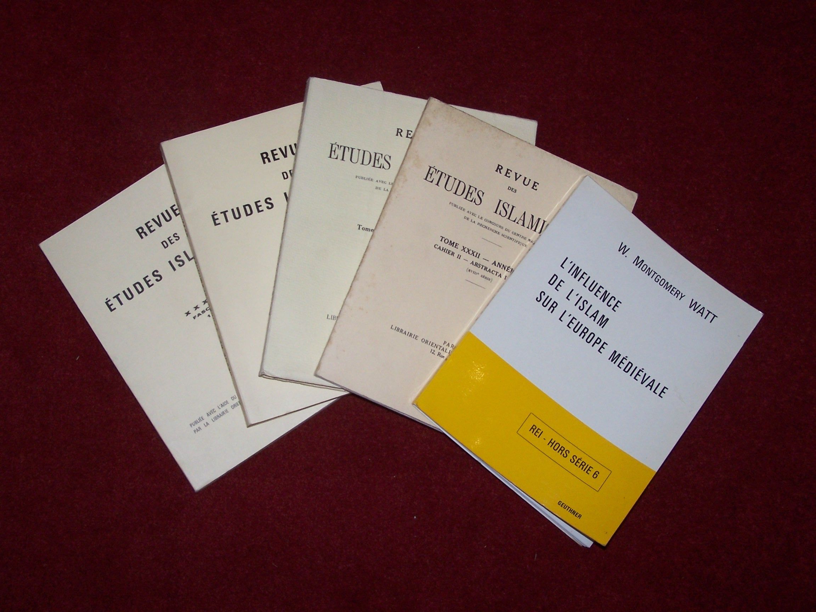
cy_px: 306
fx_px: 1320
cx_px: 408
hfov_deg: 34.3
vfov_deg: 26.1
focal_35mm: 56
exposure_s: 1/60
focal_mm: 9.3
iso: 140
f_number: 3.1
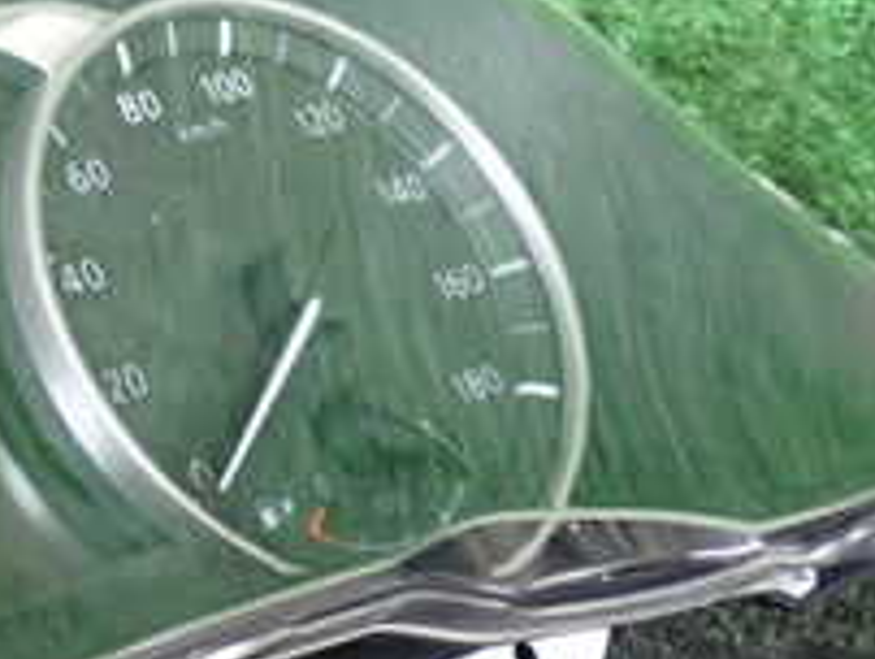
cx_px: -420
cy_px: 442
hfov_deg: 19.3
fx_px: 2252
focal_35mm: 89
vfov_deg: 16.6
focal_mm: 5.4
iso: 250
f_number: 2.3
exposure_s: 1/30
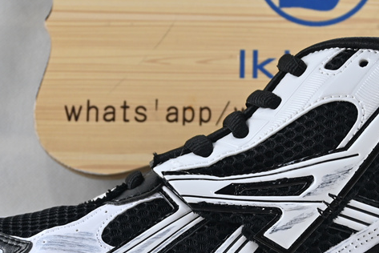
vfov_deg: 12.4
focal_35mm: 110
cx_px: 312
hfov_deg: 18.3
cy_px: 220
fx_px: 1162
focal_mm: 29
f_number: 4.8
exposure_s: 1/40
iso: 100
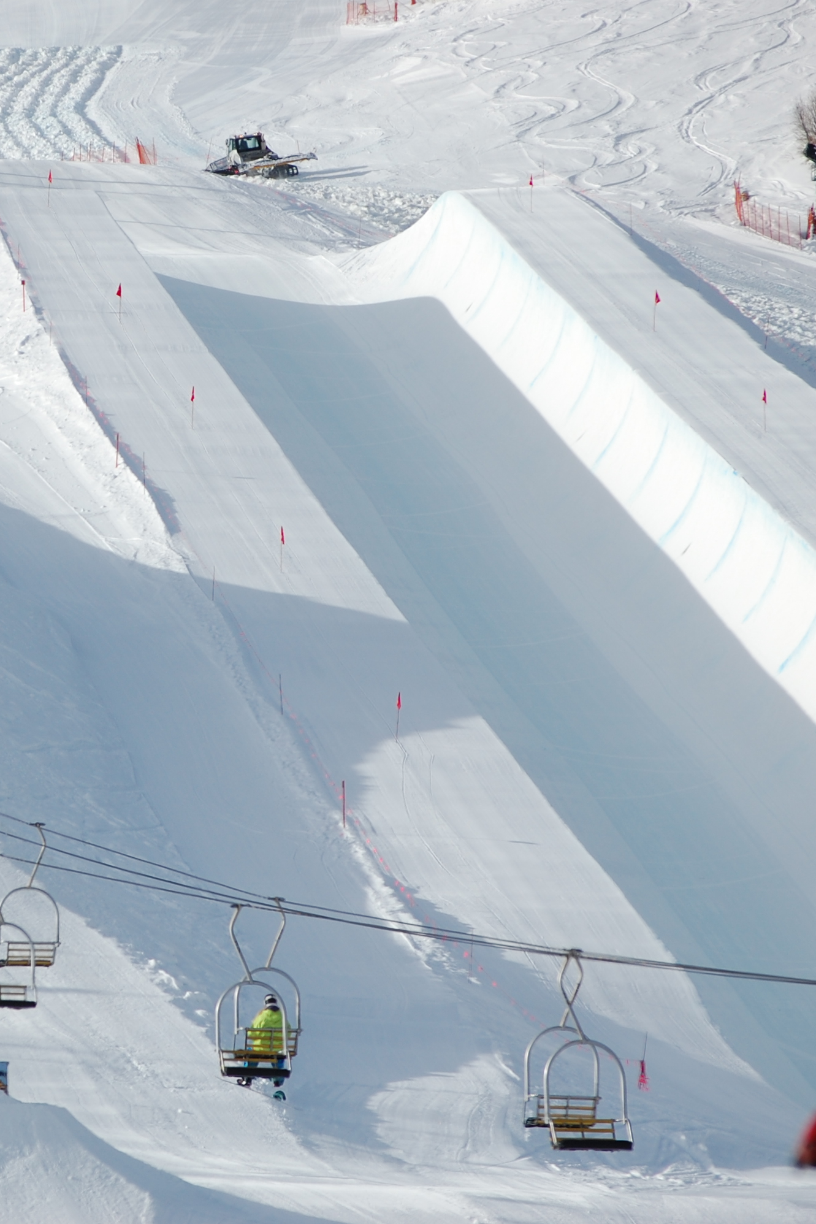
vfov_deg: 7.9
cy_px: 611
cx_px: 31
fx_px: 8906
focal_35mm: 262
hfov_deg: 5.2
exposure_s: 1/1000
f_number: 8
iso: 200
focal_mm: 116
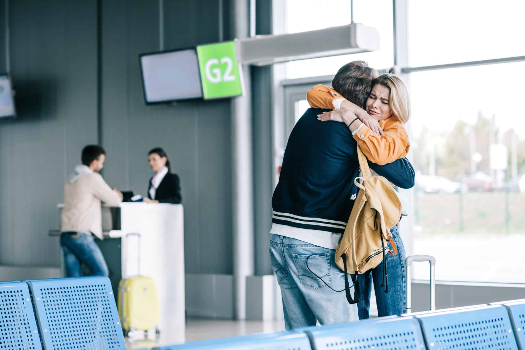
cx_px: 262
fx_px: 1240
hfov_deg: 23.9
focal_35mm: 85
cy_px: 175
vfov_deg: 16.1
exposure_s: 1/800
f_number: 2.8
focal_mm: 85
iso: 800
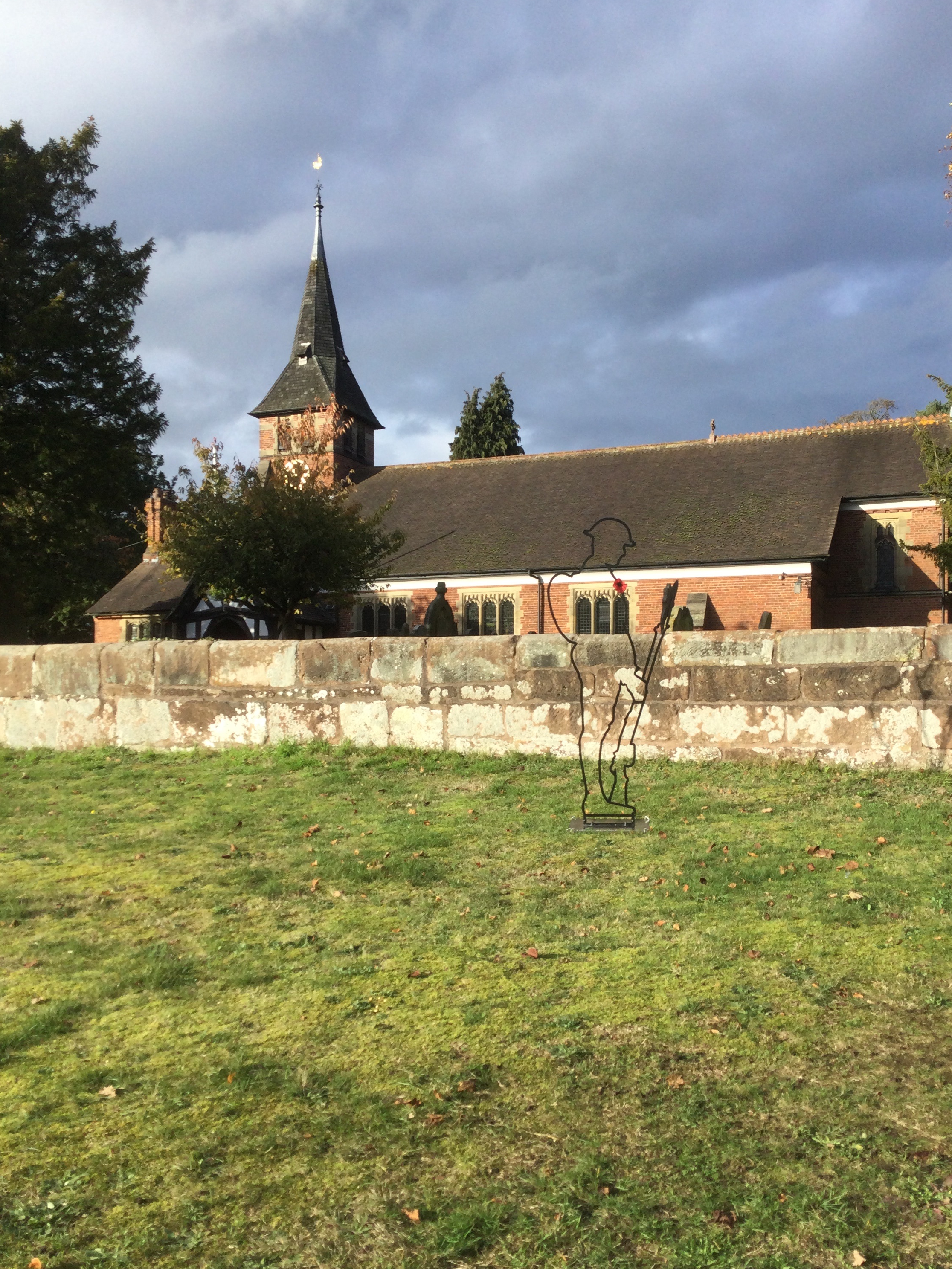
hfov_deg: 41.8
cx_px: 514
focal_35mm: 34
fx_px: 1247
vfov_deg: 53.9
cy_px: 677
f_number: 2.4
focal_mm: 3.3
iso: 25
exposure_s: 1/558
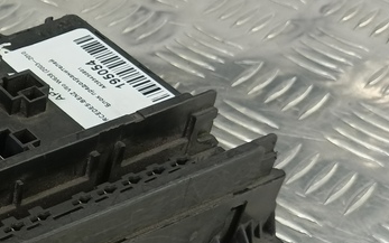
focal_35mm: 72
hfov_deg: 24.6
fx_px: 763
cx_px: -126
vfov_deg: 17.6
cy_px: 260
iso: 152
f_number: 1.6
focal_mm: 4.11
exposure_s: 1/50
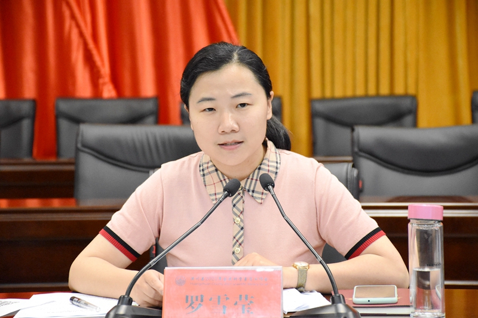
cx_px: 239
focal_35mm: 142
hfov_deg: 14.4
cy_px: 159
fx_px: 1892
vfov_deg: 9.6
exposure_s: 1/160
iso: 5600
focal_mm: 95
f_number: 5.3
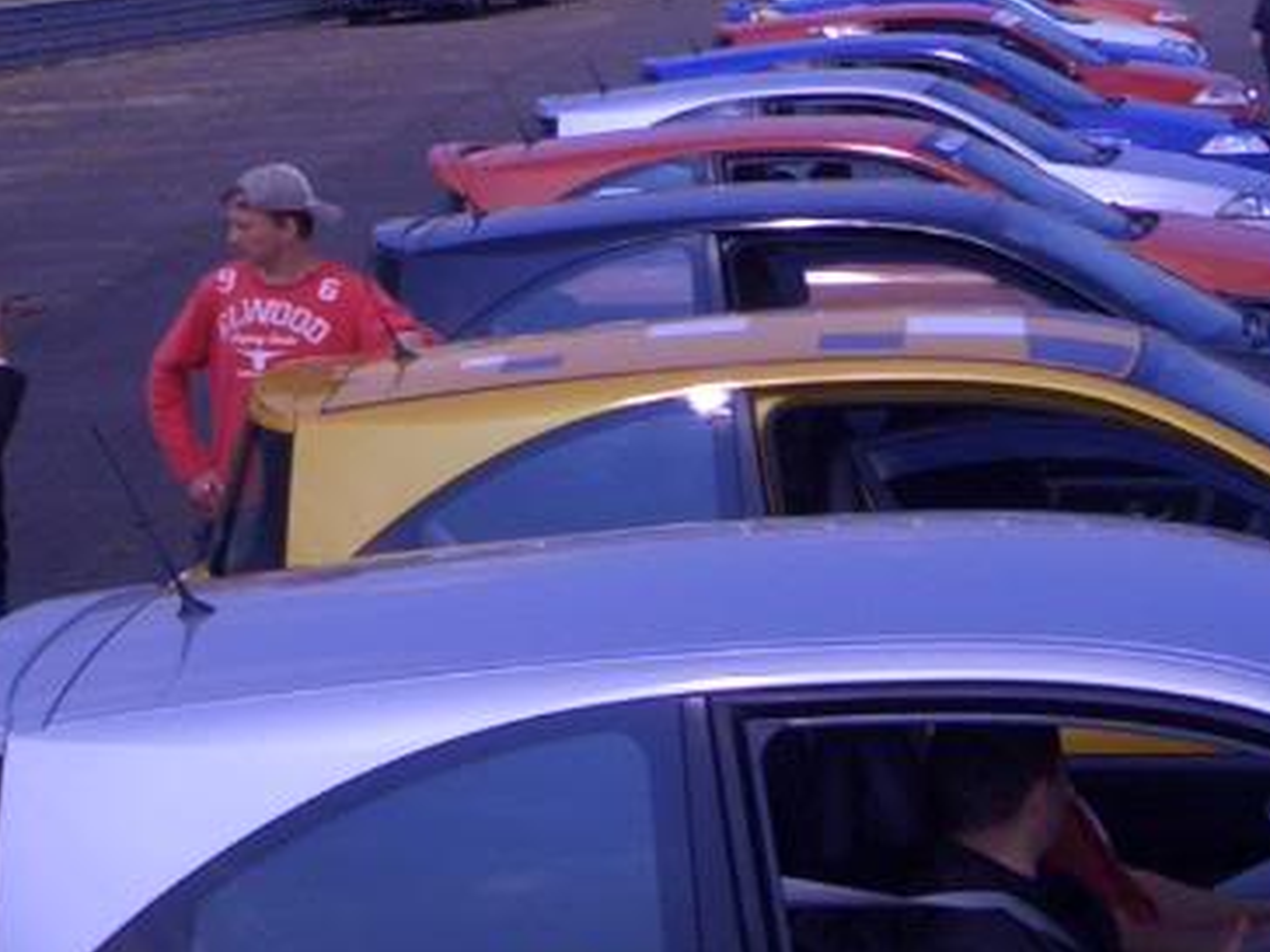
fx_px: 3669
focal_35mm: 100
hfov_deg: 19.6
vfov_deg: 14.5
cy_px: -91
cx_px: 799
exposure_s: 1/320
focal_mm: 4.8
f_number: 8
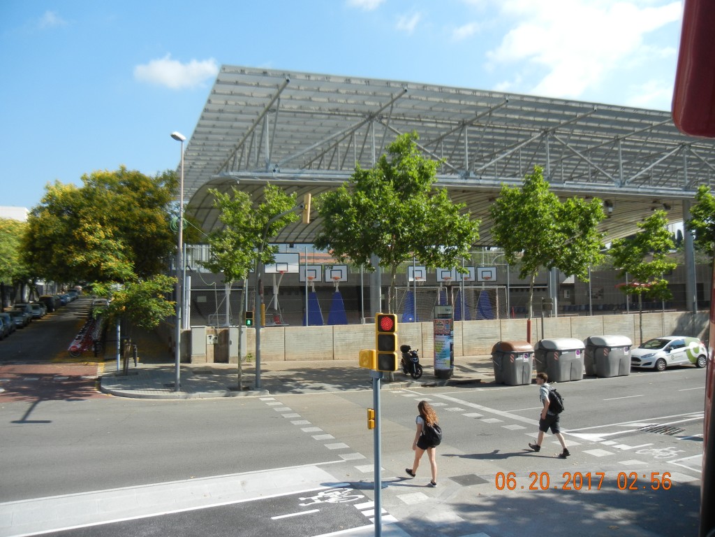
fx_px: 620
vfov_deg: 46.8
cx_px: 358
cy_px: 268
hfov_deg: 60.0
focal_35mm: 30
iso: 160
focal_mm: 5.4
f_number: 3.5
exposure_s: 1/894
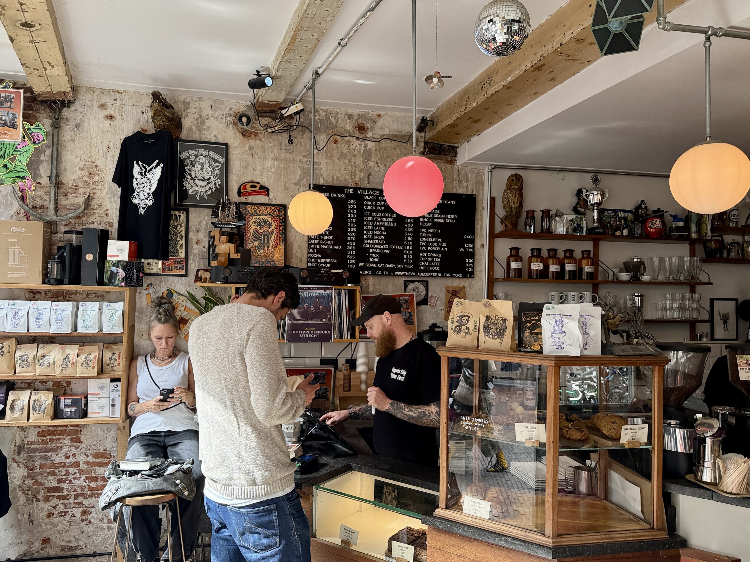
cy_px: 286
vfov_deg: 54.9
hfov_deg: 69.4
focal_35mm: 25
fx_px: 542
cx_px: 360
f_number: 1.78
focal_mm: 6.76
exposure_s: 1/230
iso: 200
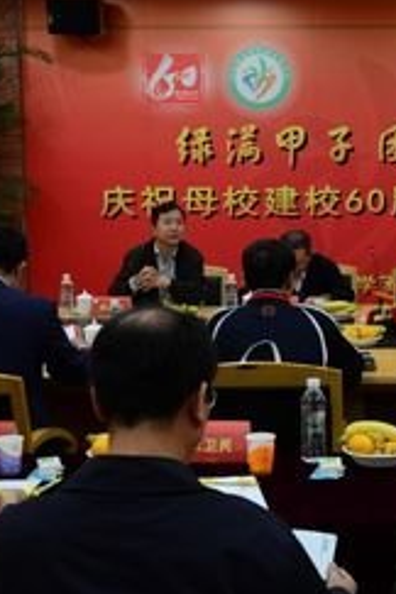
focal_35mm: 61
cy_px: 262
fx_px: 1006
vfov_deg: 32.8
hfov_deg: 21.5
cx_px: 396
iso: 640
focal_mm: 22
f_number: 5.6
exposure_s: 1/25
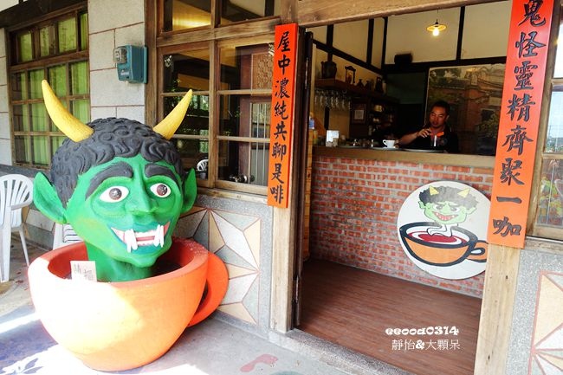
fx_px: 375
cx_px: 282
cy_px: 188
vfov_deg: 53.1
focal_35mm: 24
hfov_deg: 73.8
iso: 125
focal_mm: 8.8
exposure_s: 1/80
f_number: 3.5
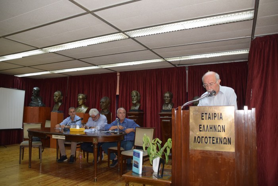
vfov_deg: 47.9
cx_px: 139
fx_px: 209
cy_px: 93
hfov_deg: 67.4
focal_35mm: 27
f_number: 3.5
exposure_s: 1/60
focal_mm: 18
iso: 1100
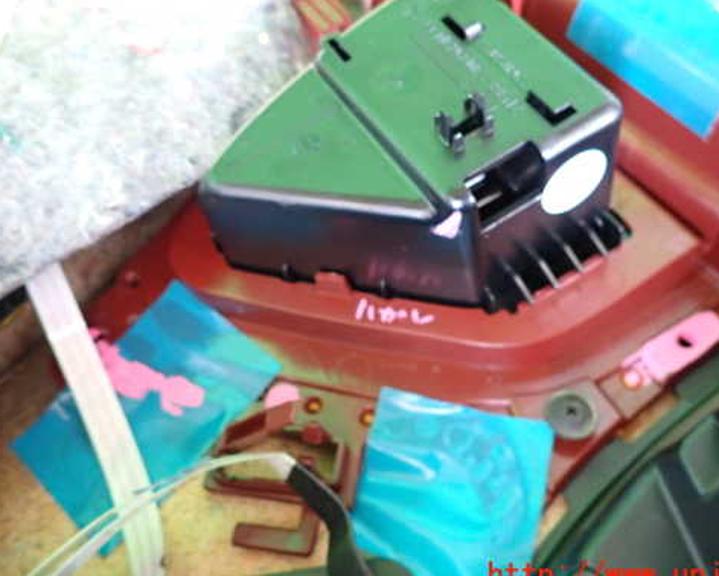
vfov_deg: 47.0
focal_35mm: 31
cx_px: 375
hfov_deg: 57.1
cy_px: 253
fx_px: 660
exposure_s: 1/30
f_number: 2
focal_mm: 4.5
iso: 500
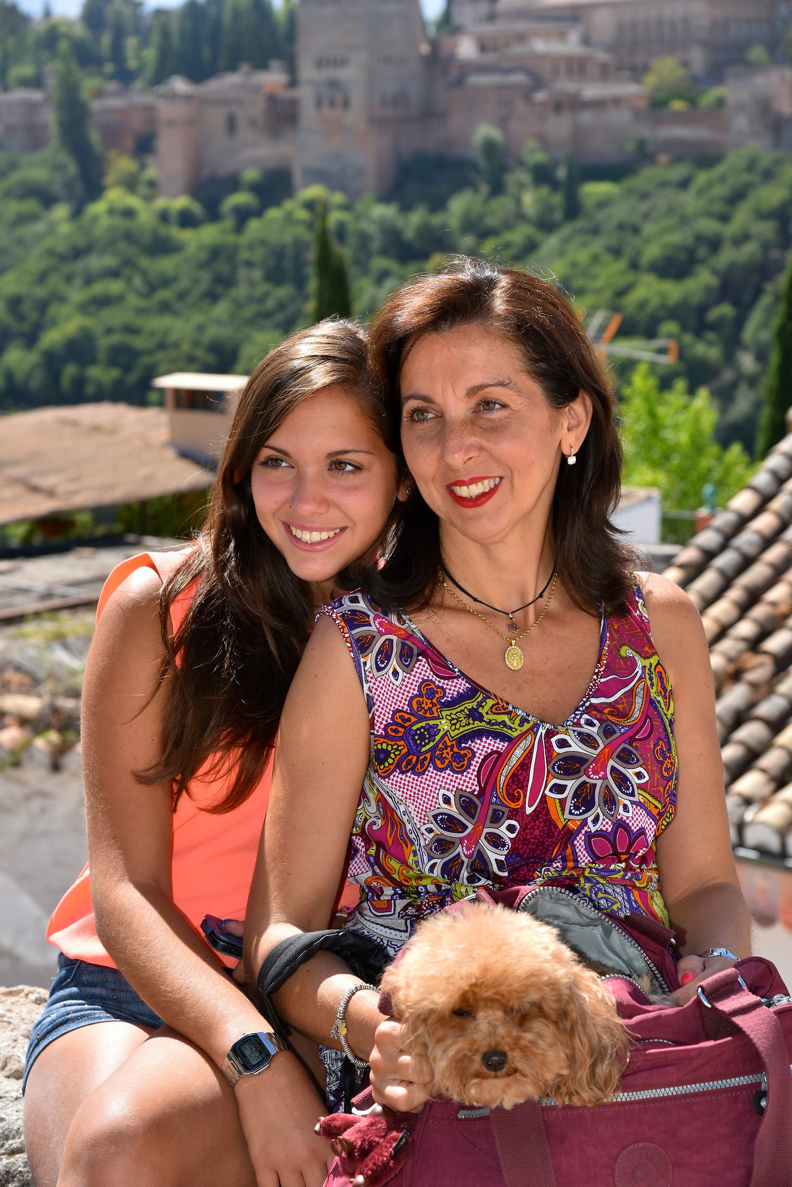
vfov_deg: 27.0
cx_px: 396
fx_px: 2474
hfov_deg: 18.2
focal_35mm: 75
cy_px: 594
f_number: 7.1
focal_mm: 75
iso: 100
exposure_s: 1/250
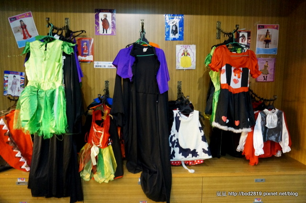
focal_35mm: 24
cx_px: 153
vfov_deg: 53.0
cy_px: 102
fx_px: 204
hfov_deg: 73.8
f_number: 3.5
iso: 3200
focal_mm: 16
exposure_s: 1/40
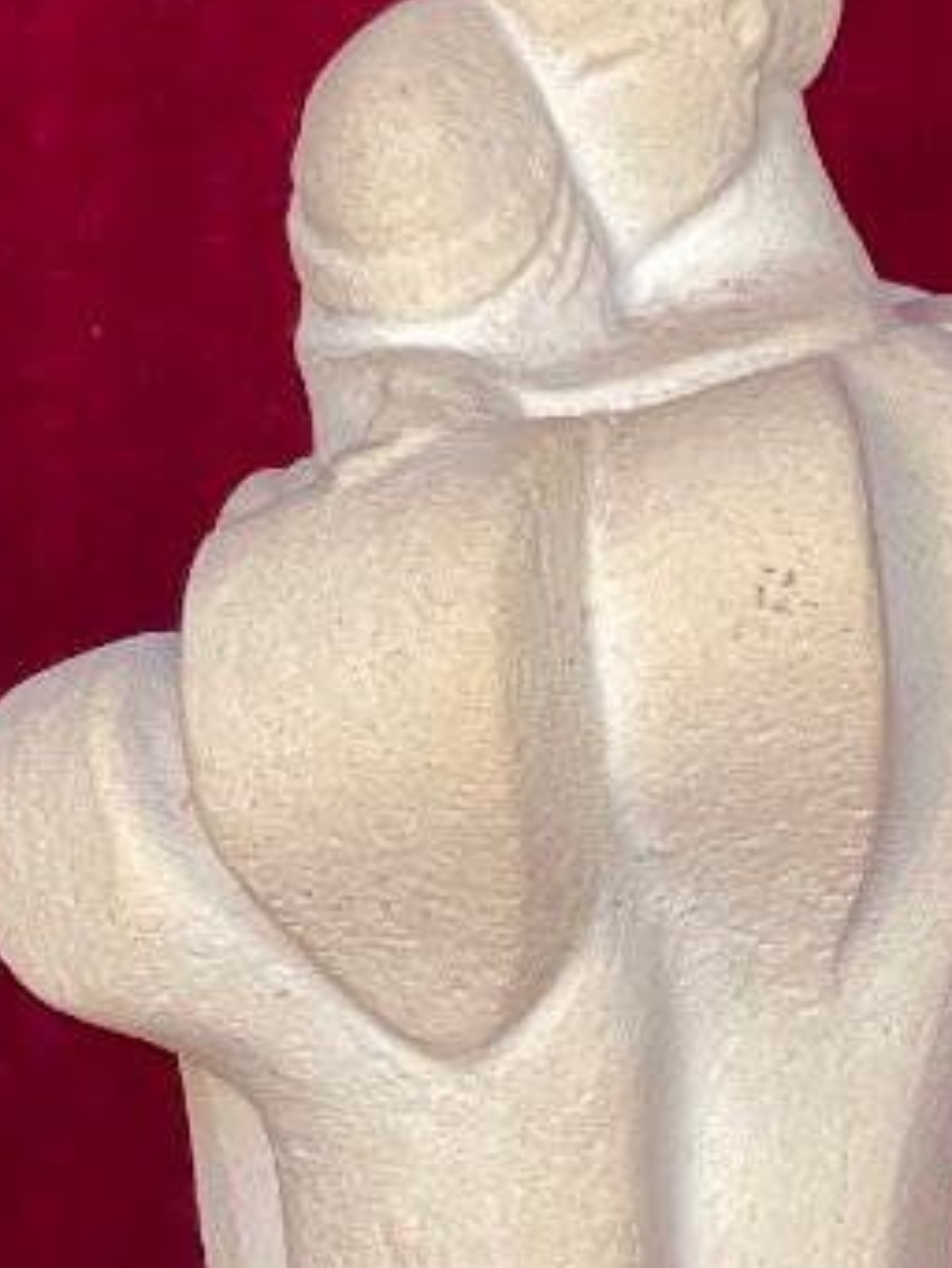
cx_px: 677
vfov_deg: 10.5
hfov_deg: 8.1
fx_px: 6706
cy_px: 1729
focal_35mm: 183
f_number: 2
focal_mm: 6
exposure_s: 1/60
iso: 500
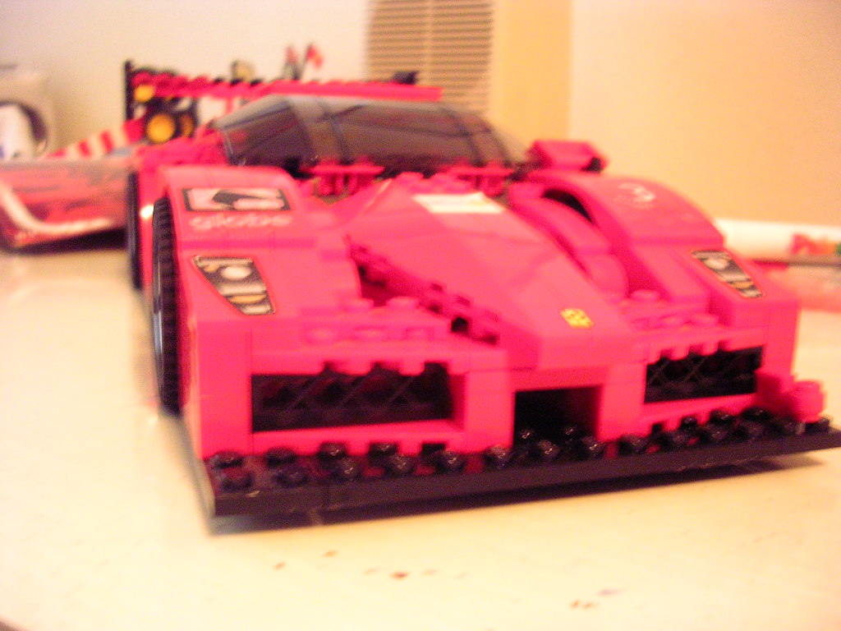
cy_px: 316
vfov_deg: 37.7
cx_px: 420
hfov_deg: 49.0
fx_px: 923
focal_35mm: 38
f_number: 2.8
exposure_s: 1/3.3
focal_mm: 5.8
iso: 200
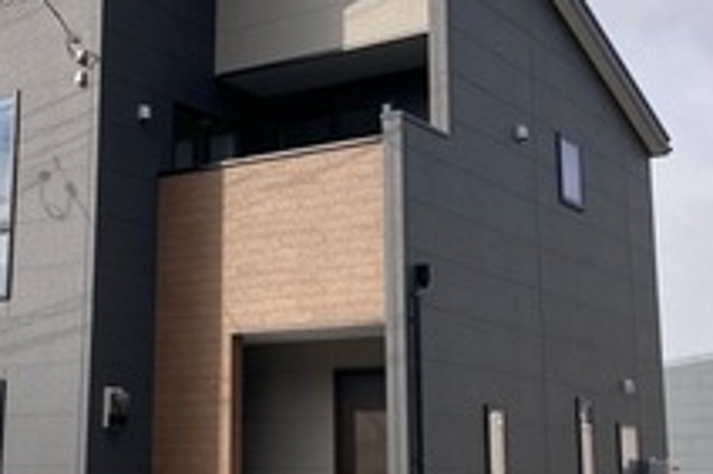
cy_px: 219
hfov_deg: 30.4
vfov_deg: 20.6
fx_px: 1306
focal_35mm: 66
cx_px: 249
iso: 20
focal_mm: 3.99
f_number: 1.8
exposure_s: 1/1946
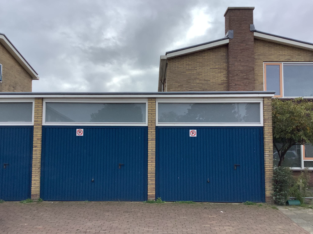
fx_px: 307
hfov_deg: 53.9
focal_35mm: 34
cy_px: 122
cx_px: 147
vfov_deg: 41.8
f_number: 2.4
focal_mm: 3.3
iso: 25
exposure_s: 1/754
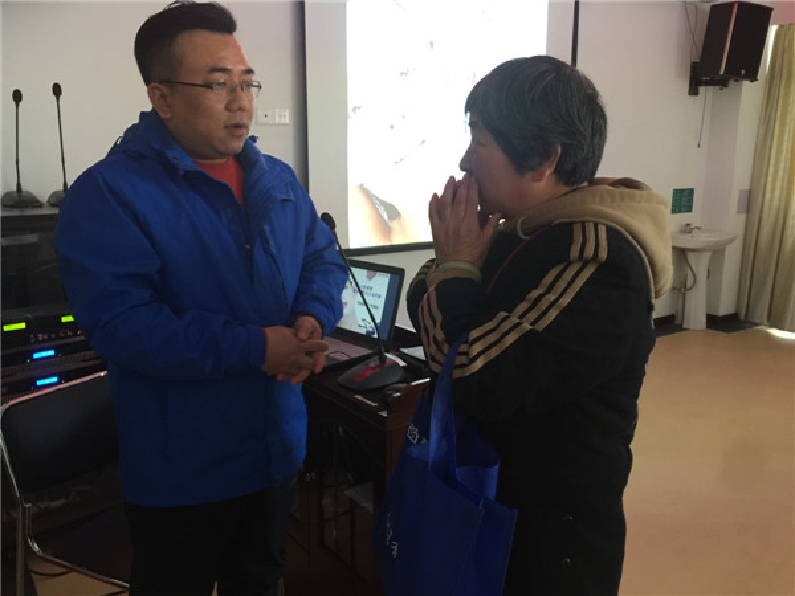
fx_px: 666
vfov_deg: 48.2
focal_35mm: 29
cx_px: 398
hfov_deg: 61.7
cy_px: 298
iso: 125
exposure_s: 1/17
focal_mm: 4.15
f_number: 2.2
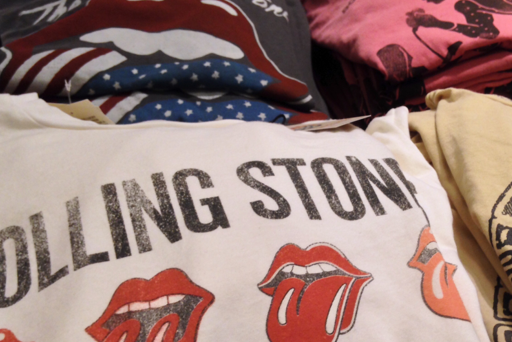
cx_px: 337
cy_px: 255
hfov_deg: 39.2
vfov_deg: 26.7
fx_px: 711
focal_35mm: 50
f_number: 2.4
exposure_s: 1/20
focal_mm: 4.12
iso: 80
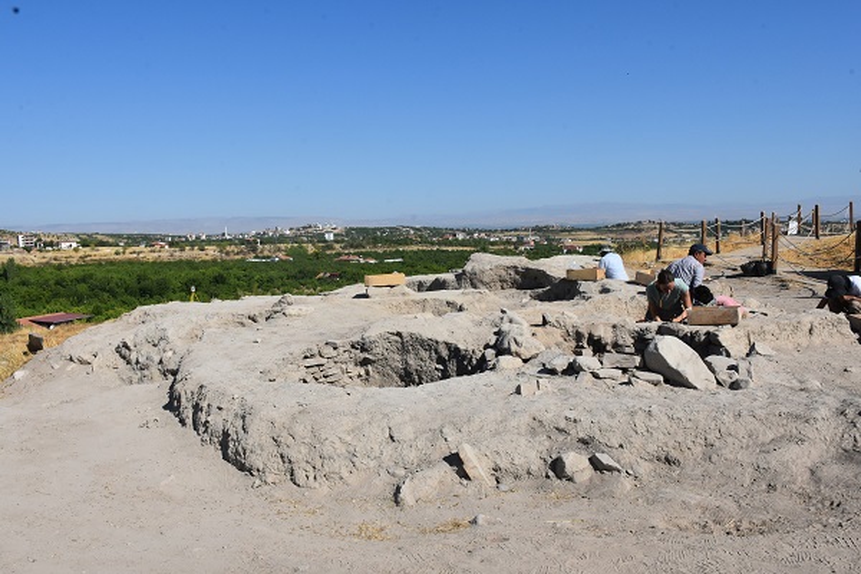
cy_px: 287
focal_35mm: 33
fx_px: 789
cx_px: 430
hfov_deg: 57.2
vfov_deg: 40.0
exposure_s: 1/800
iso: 640
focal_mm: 22
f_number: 14
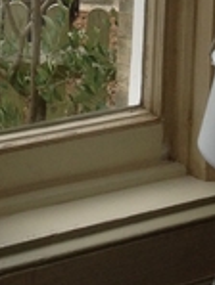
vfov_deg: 10.4
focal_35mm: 177
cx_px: 65
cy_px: -260
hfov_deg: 8.4
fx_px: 1464
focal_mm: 4.12
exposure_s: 1/120
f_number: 2.4
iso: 64
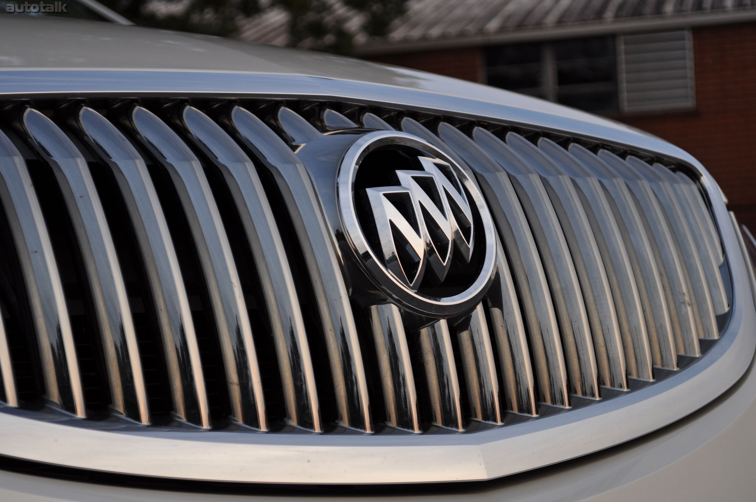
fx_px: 1731
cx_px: 378
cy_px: 251
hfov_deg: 24.6
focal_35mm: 82
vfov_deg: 16.5
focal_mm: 55
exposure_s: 1/125
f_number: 5.6
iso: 200
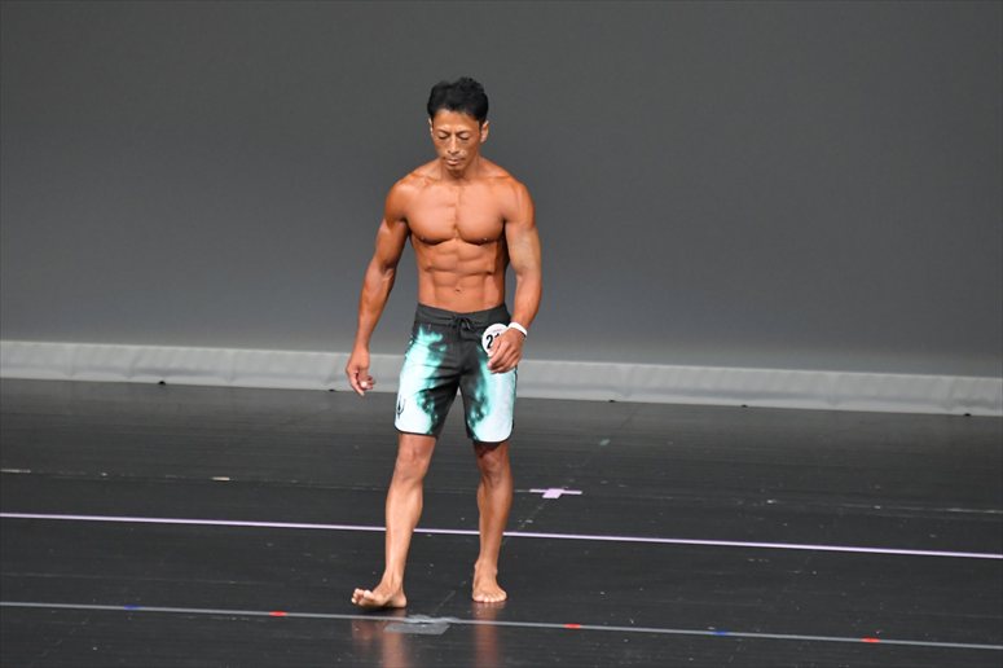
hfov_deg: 5.5
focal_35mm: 375
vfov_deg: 3.7
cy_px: 334
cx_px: 502
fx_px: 10443
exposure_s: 1/400
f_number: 5.6
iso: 5000
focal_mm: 250
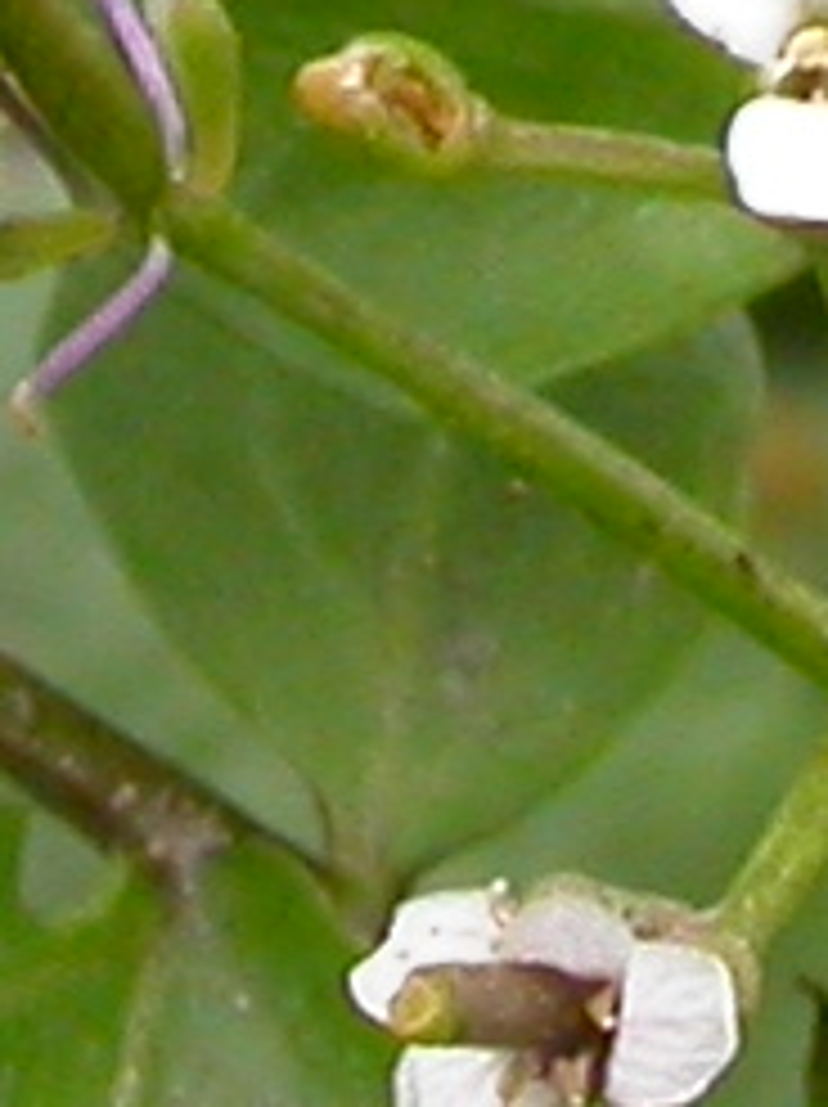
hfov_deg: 2.5
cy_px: -639
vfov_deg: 3.4
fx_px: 18594
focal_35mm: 582
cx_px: 864
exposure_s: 1/137
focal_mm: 13.1
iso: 100
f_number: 5.7
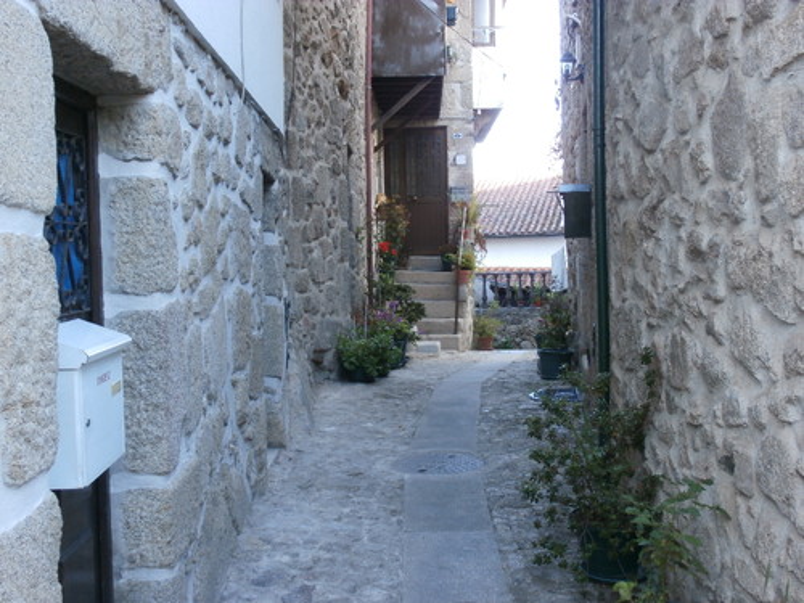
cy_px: 302
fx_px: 952
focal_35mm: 41
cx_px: 402
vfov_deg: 35.1
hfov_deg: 45.8
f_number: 3.6
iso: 200
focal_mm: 7.28
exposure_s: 1/50
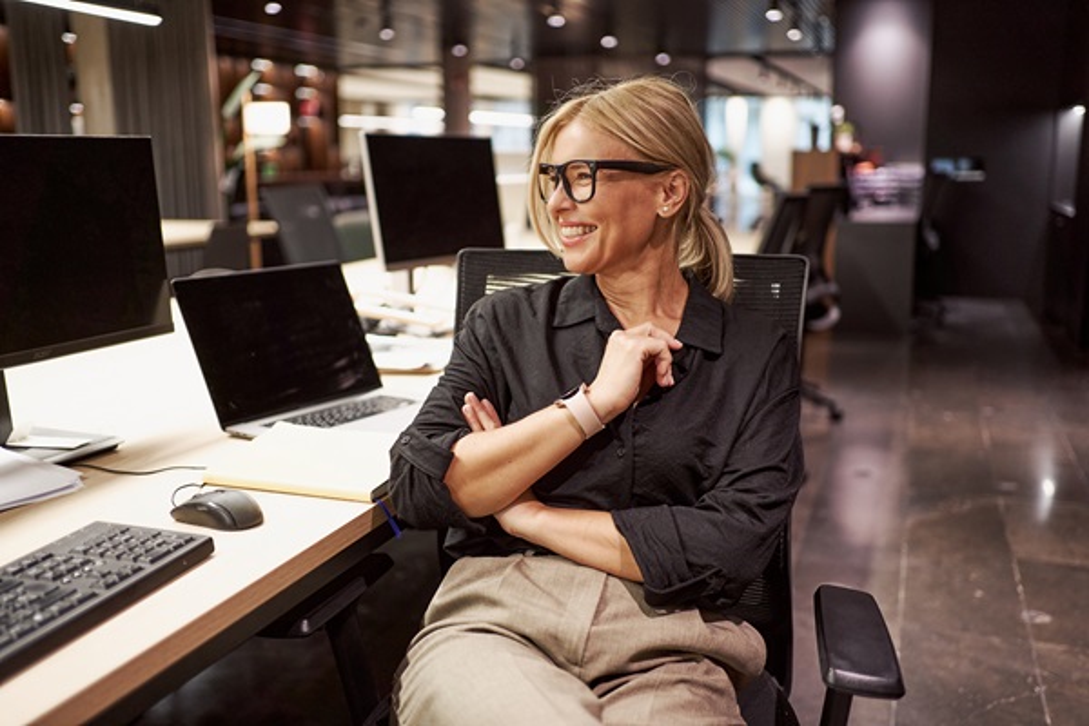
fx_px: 1059
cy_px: 363
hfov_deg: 54.4
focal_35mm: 35
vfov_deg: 37.9
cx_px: 544
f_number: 1.8
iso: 640
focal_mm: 35
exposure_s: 1/250
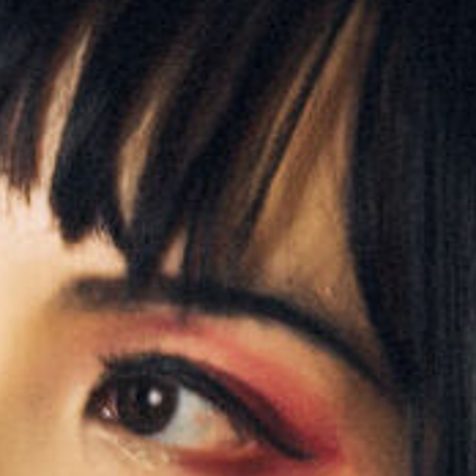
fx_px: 12570
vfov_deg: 2.2
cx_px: -241
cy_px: 888
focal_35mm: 808
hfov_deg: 2.2
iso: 800
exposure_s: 1/80
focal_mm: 105
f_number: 4
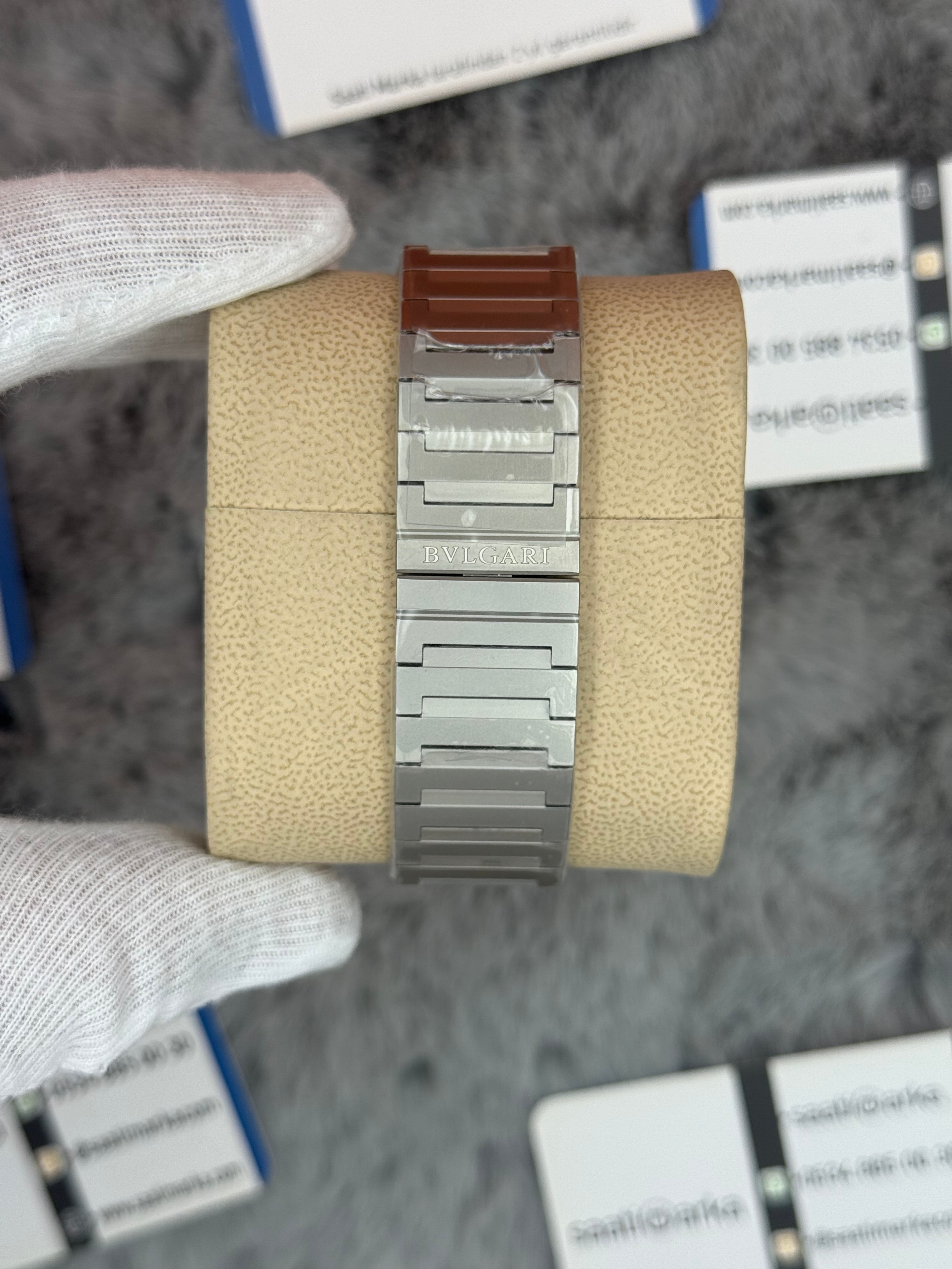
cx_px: 476
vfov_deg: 39.7
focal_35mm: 48
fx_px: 1760
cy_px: 634
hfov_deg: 30.3
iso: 64
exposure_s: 1/885
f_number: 1.78
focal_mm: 6.76
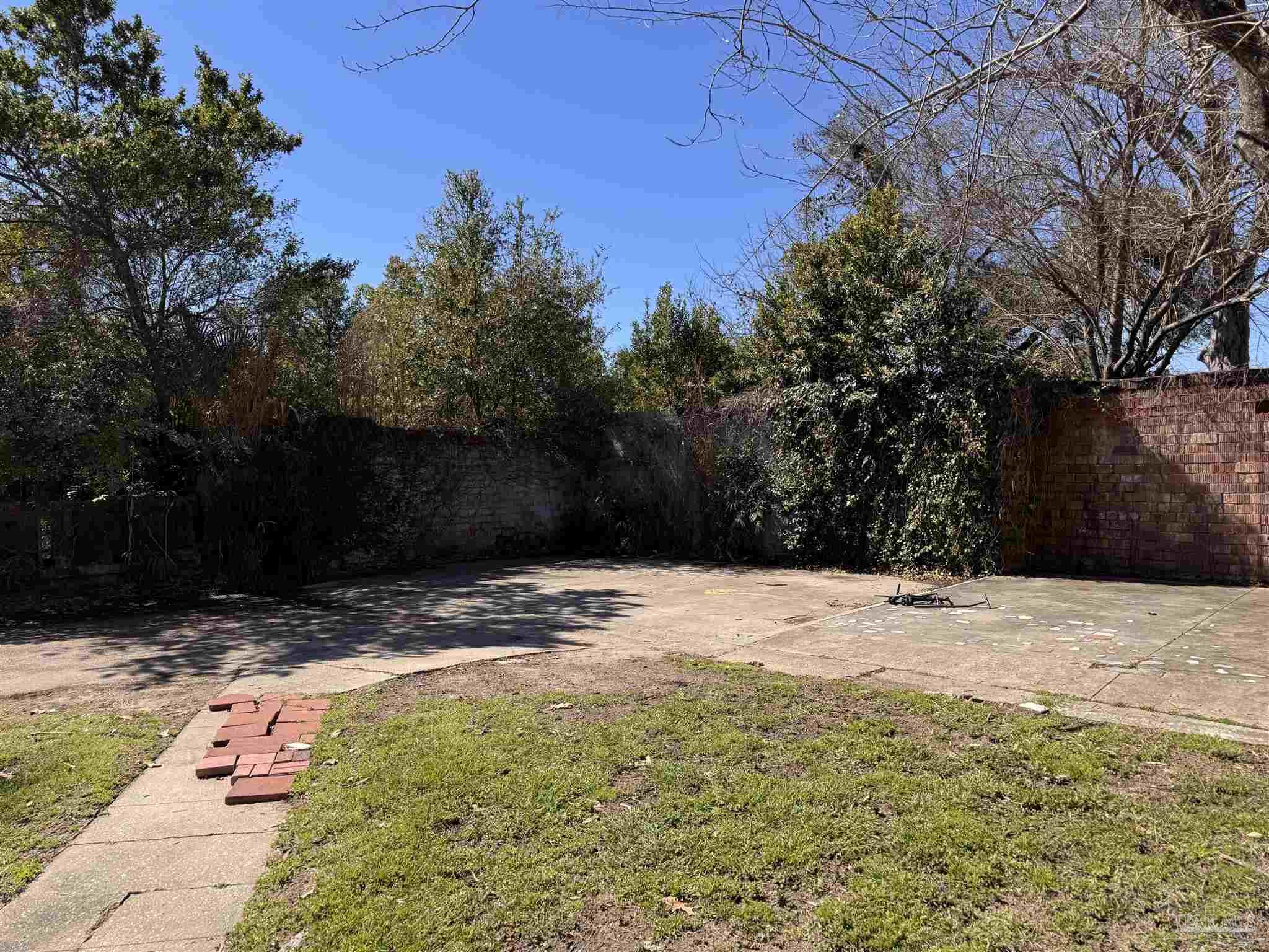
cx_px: 634
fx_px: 880
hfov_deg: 71.6
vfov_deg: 56.8
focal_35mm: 24
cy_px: 476
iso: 80
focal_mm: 6.76
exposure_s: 1/3413
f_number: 1.78
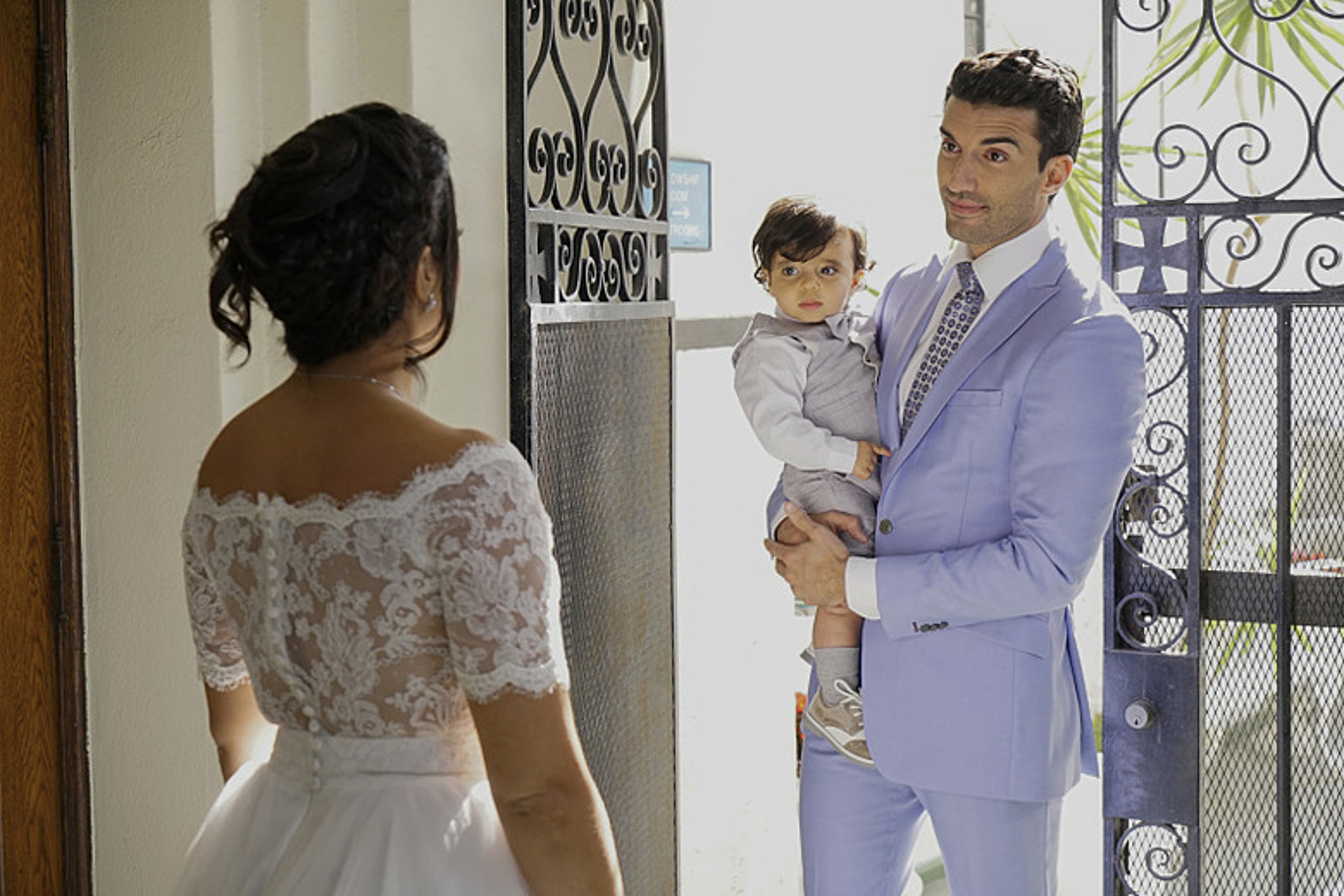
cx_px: 672
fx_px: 2389
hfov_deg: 31.4
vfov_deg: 21.2
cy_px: 448
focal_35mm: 64
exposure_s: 1/250
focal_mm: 64
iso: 800
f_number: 5.6
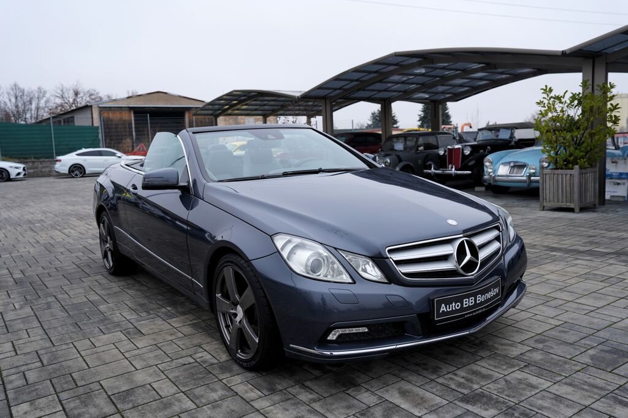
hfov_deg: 61.9
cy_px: 209
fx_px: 523
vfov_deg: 43.6
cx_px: 314
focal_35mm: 30
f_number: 4
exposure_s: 1/60
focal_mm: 30
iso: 100
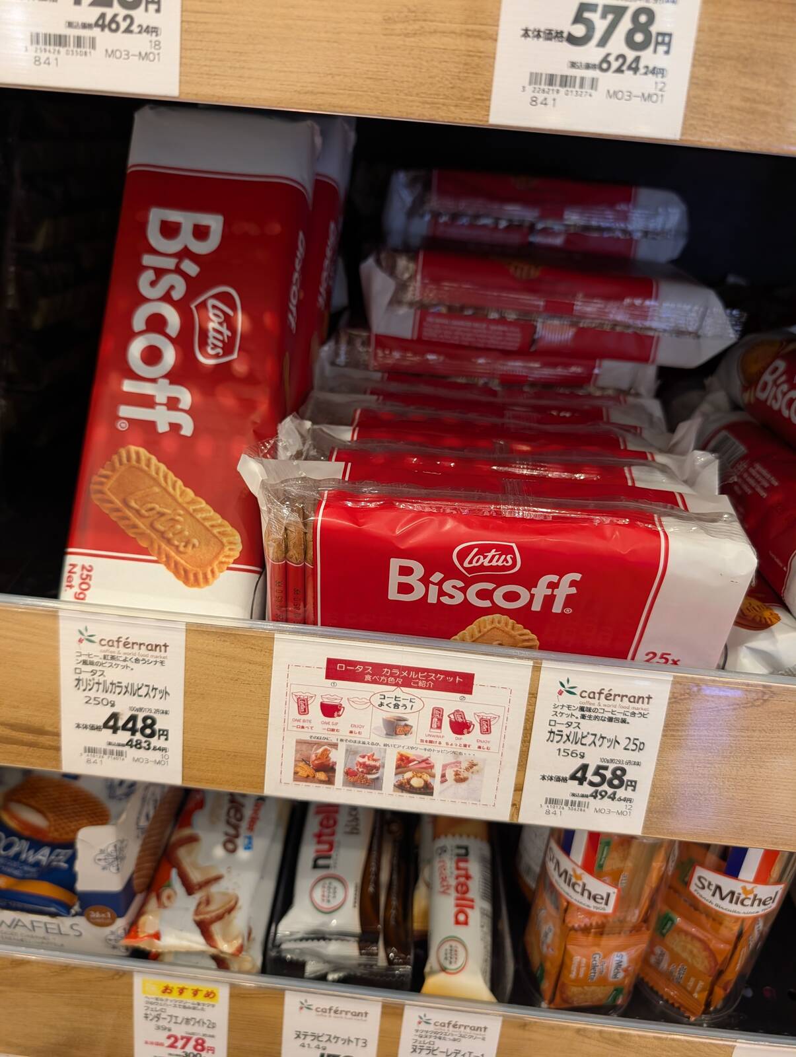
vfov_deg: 71.5
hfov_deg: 56.9
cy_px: 528
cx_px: 398
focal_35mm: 24
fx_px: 734
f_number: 1.68
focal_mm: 6.9
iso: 238
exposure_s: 1/120
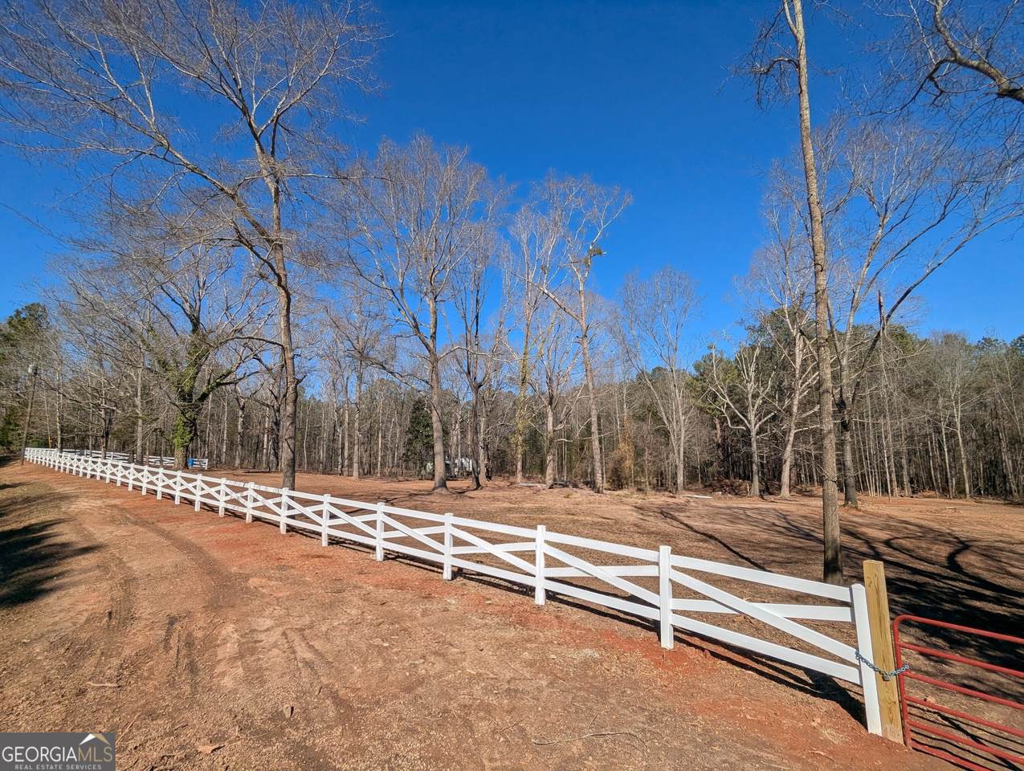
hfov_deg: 94.4
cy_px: 386
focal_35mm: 16
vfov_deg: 78.2
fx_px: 474
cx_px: 512
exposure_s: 1/2817
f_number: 2.2
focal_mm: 2.35
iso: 42
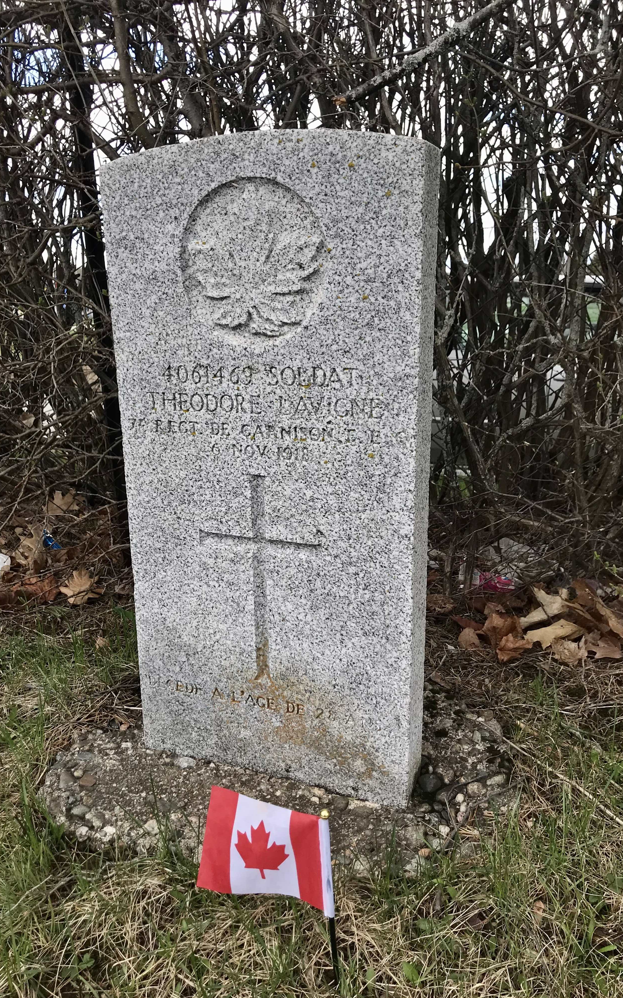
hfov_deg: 41.7
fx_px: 815
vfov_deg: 62.9
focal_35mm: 30
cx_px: 251
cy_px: 504
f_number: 1.8
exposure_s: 1/977
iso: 20
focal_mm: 3.99
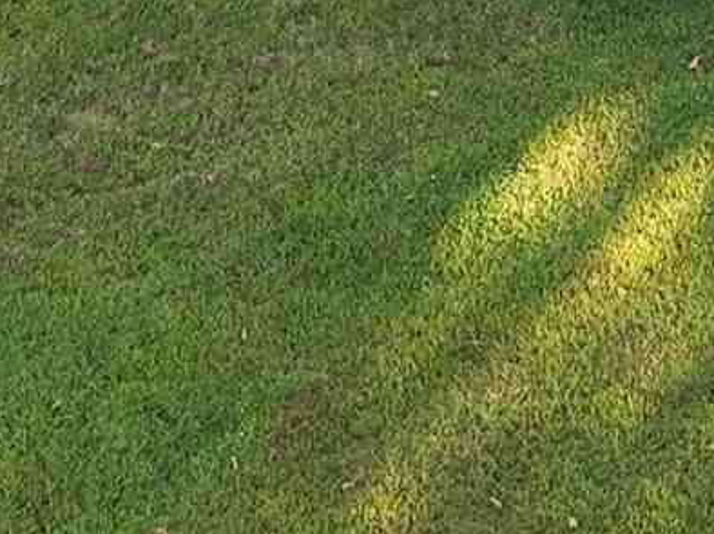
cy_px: -989
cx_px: 314
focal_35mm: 187
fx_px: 3855
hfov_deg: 10.6
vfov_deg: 7.2
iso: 170
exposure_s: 1/500
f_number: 2.8
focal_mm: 12.29
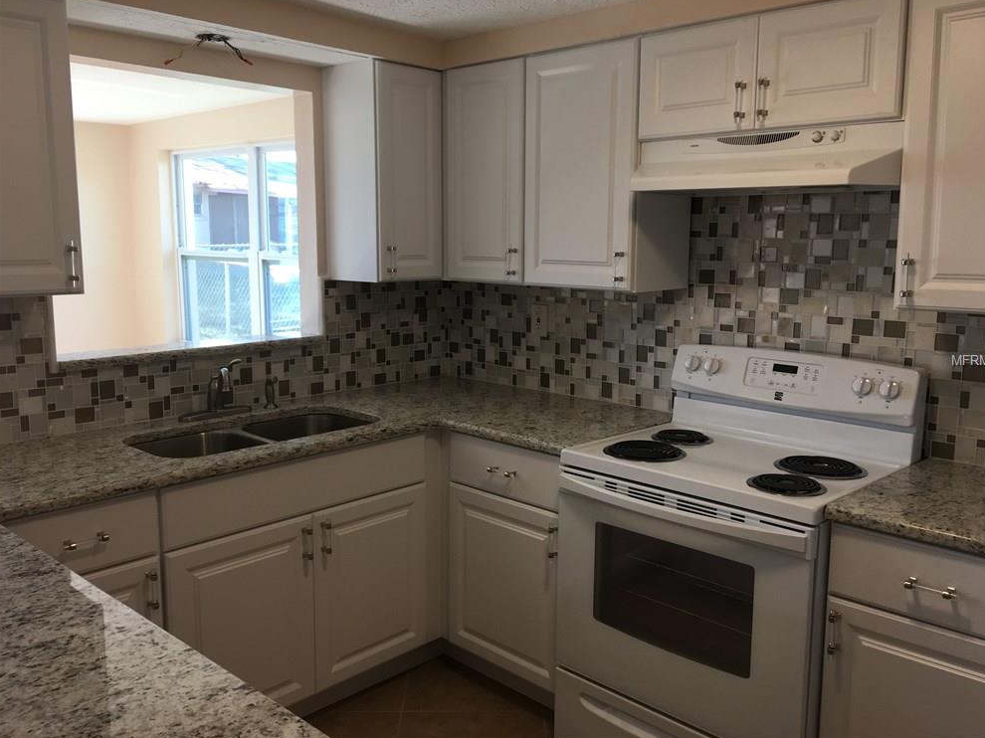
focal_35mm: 30
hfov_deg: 60.0
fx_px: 853
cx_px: 502
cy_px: 361
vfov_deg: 46.8
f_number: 2.2
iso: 32
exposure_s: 1/60
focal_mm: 4.15
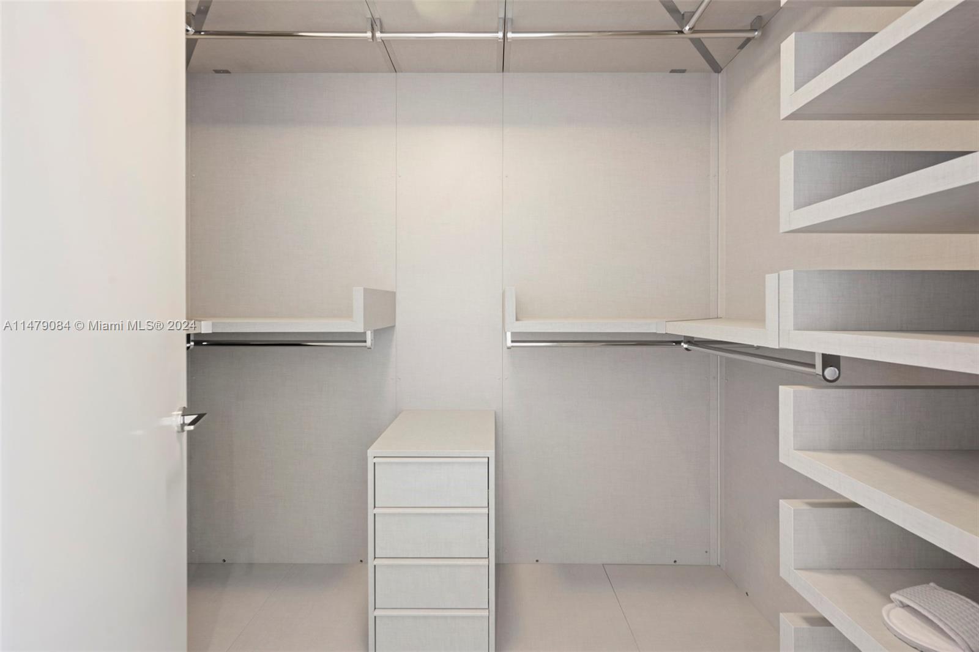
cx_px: 490
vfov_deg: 81.2
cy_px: 326
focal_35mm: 14
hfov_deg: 104.3
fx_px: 381
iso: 100
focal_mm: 14
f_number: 9
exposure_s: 2
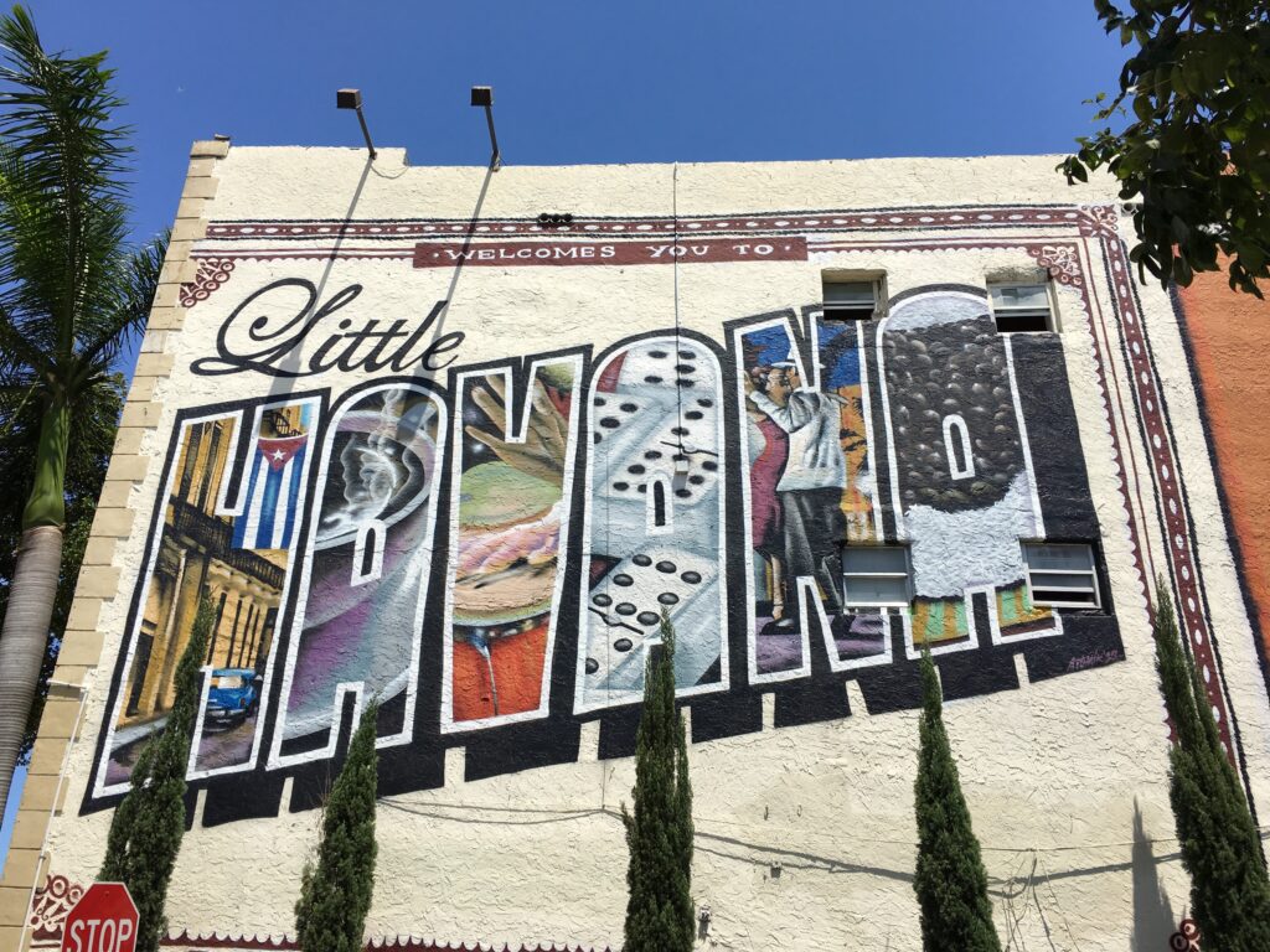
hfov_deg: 61.7
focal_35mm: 29
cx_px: 635
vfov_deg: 48.2
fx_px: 1064
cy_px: 476
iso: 25
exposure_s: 1/2024
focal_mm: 4.15
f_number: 2.2
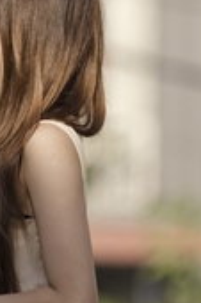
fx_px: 7905
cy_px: 53
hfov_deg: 1.5
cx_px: 154
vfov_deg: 2.2
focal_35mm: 942
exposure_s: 1/1500
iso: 100
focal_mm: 200
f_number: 3.5
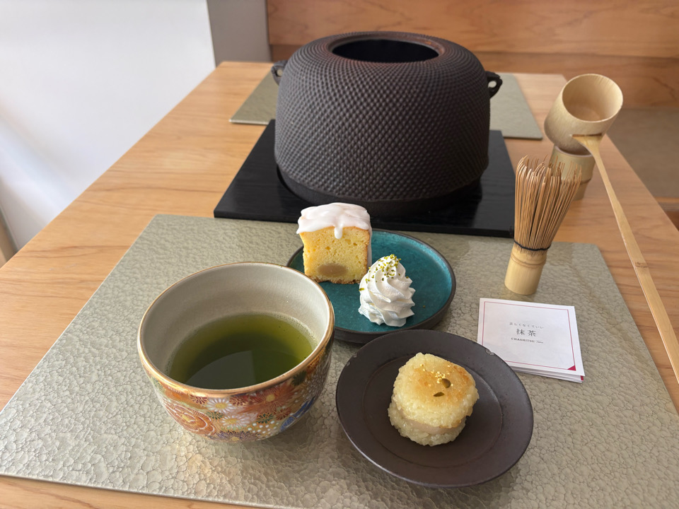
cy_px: 254
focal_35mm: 26
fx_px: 510
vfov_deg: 53.1
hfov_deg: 67.3
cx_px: 340
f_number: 1.6
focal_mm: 5.96
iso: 80
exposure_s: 1/60
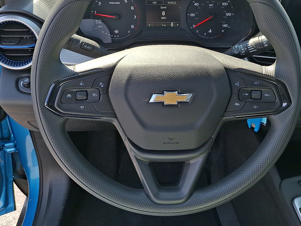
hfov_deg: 55.2
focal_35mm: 33
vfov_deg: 42.6
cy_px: 85
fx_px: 287
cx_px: 170
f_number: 1.8
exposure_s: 1/500
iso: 30
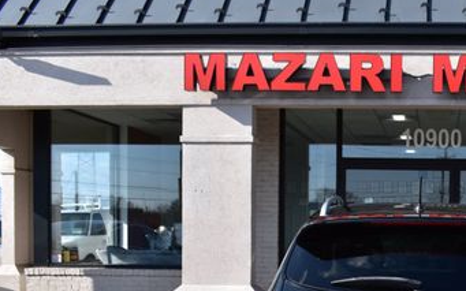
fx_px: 800
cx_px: 429
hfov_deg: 30.8
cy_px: 276
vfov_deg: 20.1
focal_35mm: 63
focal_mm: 22
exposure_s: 1/400
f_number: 11
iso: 400
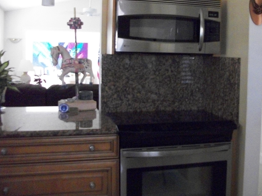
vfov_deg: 32.0
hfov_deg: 41.6
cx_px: 173
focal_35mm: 45
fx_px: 341
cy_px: 67
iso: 640
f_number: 2.9
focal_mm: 5.7
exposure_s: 1/10
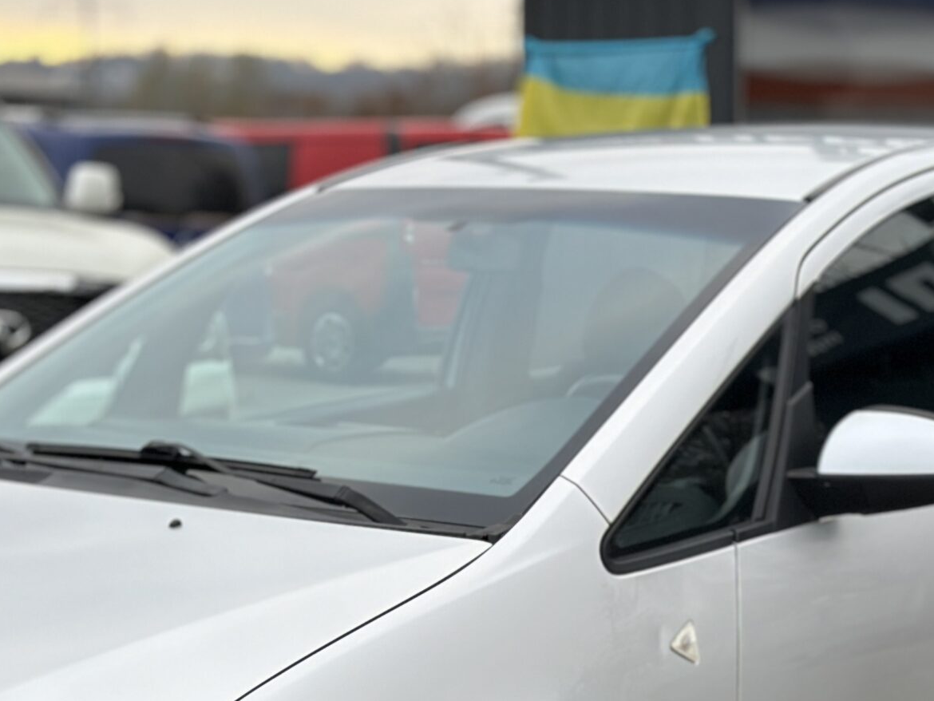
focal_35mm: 105
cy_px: 691
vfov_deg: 13.9
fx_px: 2834
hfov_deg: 18.7
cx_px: 495
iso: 80
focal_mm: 6.86
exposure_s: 1/444
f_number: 1.78
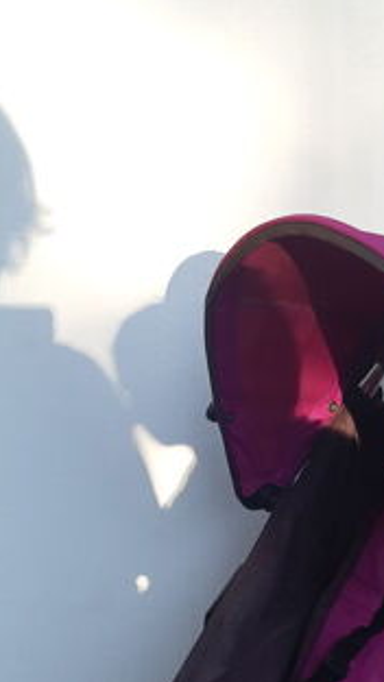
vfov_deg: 33.4
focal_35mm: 58
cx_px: 382
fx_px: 1050
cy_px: 660
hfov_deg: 20.1
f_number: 1.7
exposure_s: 1/242
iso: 40
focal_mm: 3.93
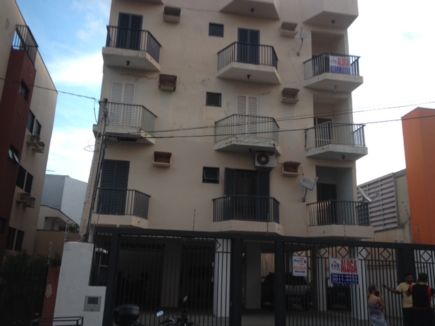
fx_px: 440
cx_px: 218
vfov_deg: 40.7
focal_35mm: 35
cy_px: 163
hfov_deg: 52.6
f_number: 2.4
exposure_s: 1/40
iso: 50
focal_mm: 4.28
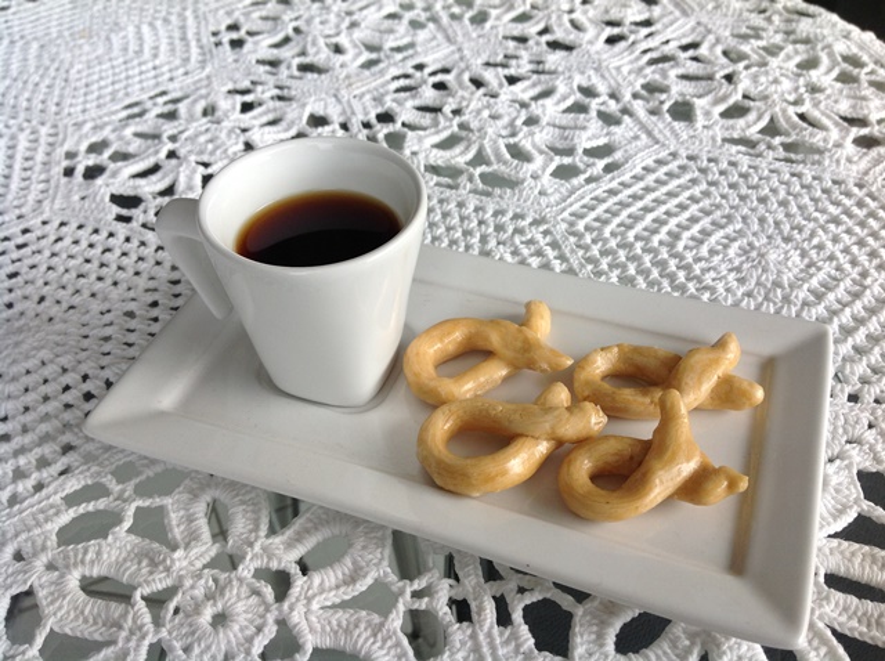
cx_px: 442
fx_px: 893
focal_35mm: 35
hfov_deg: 52.7
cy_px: 330
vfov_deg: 40.6
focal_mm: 4.28
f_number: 2.4
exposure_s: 1/285
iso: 50
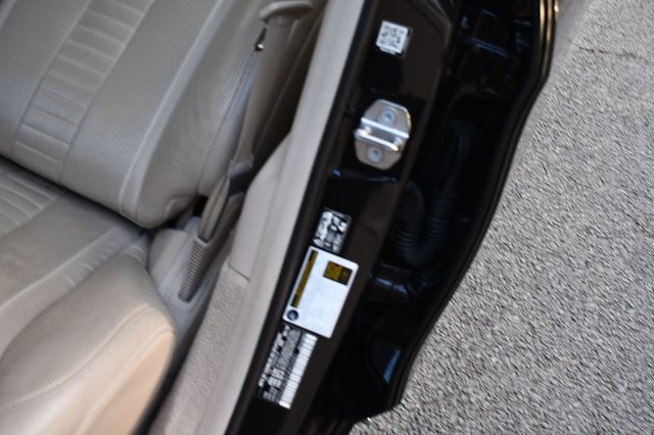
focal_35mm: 48
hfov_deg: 41.1
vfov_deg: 28.0
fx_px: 872
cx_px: 327
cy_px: 218
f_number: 4.5
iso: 800
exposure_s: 1/160
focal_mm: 32
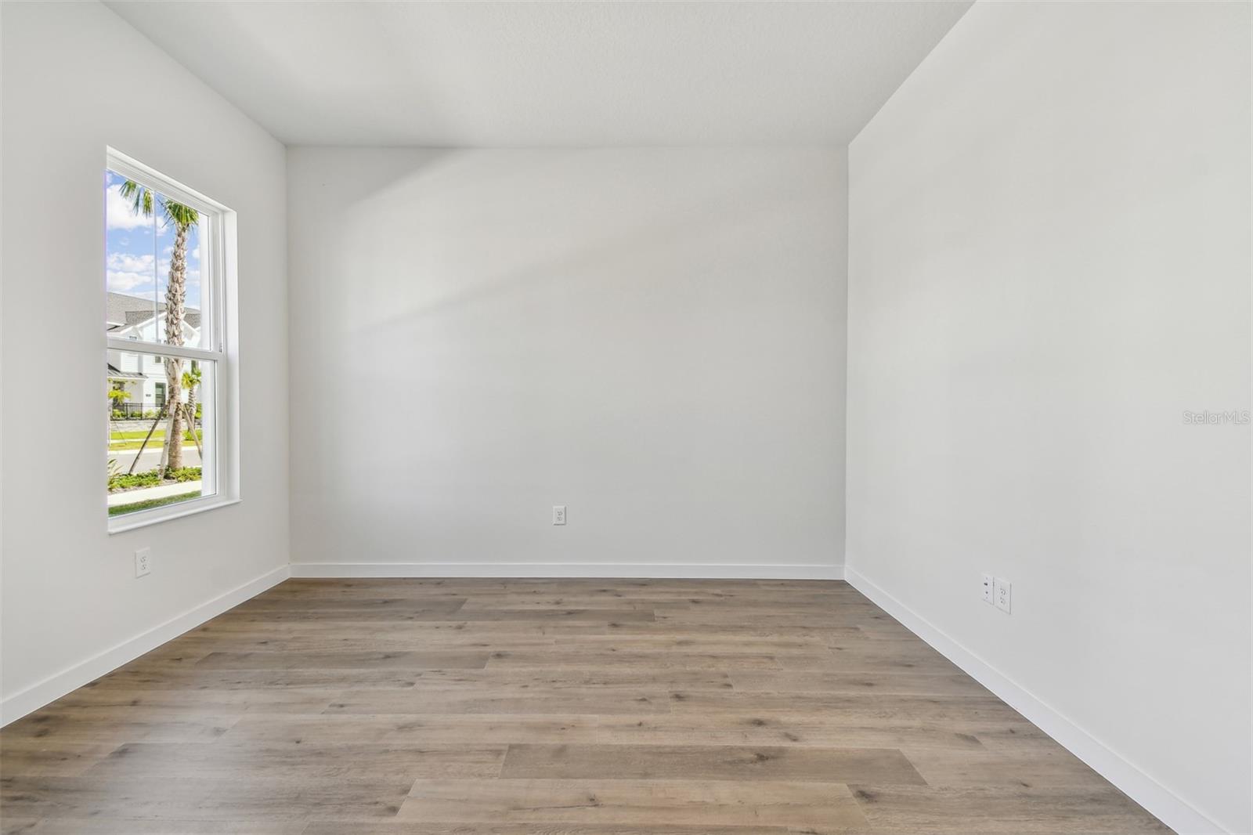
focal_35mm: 15
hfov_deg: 100.4
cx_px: 626
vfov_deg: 77.3
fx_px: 522
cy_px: 418
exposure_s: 1/50
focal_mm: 10
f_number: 7.1
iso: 100
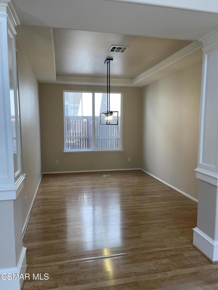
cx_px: 109
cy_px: 145
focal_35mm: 26
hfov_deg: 53.1
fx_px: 218
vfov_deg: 67.3
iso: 50
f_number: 1.6
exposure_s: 1/120
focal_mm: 5.1
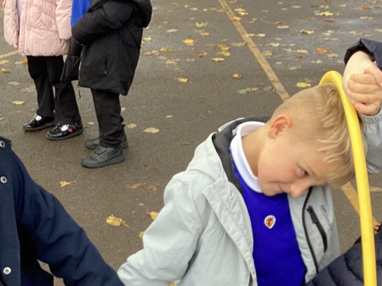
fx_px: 783
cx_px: 223
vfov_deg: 20.1
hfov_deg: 27.4
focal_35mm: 71
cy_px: 280
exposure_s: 1/100
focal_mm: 3.3
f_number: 2.4
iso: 25
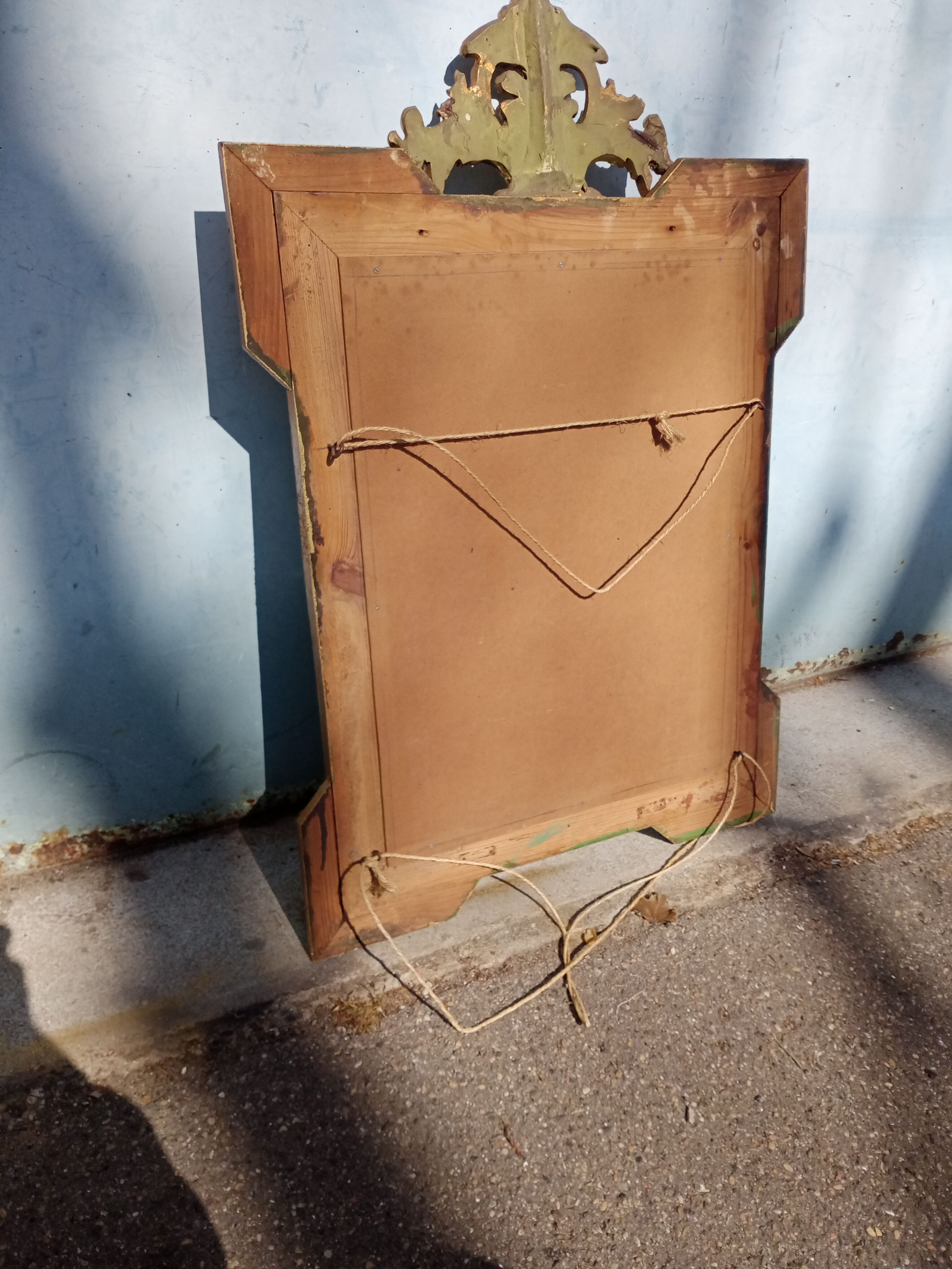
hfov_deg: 49.7
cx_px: 476
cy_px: 634
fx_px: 1027
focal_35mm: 28
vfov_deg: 63.4
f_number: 1.8
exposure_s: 1/1812
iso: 115
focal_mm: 4.05
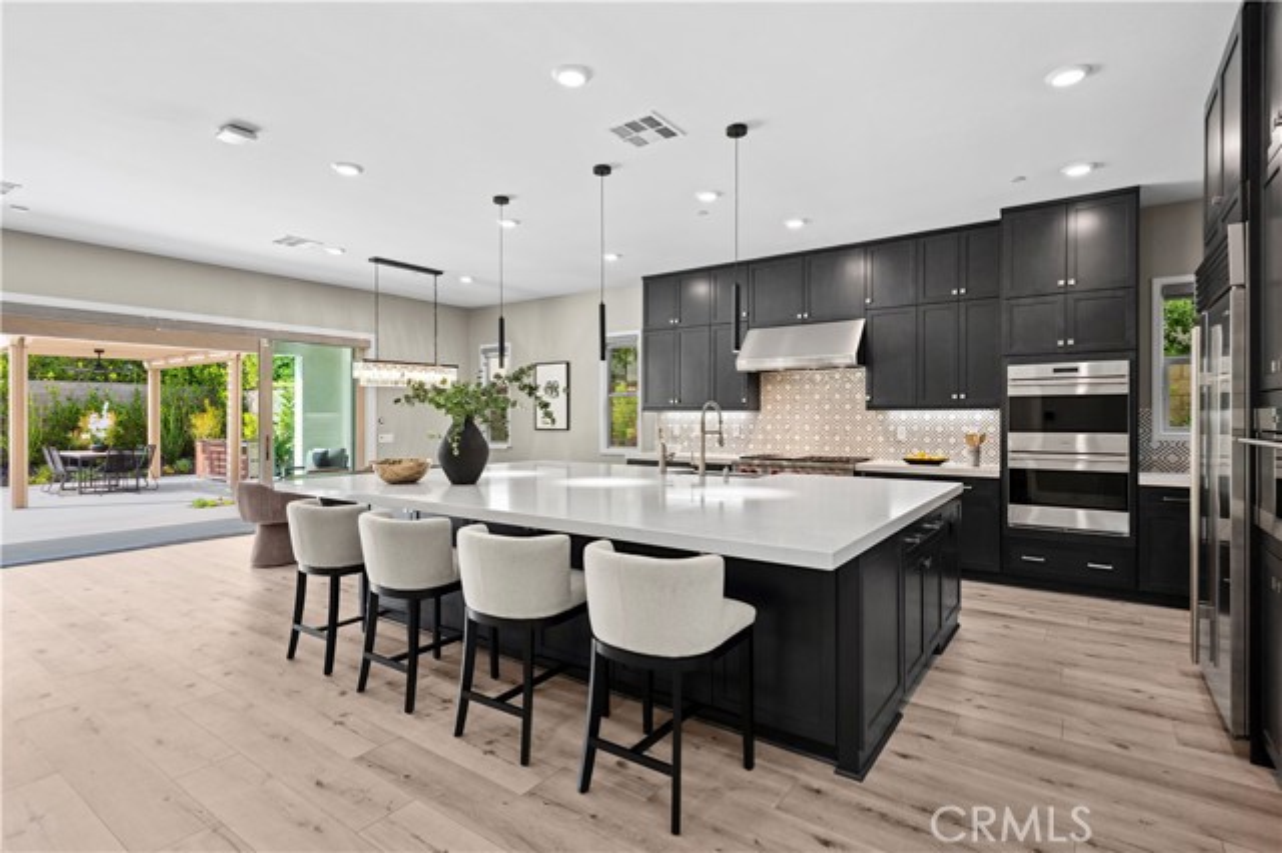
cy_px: 426
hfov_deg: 93.3
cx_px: 641
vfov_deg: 70.4
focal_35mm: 17
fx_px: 605
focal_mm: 17
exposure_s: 1/25
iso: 320
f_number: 9
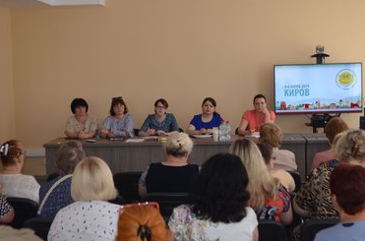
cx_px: 177
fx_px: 687
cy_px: 116
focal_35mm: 68
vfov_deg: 19.9
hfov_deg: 29.7
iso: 640
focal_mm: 42
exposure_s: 1/60
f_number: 5.3
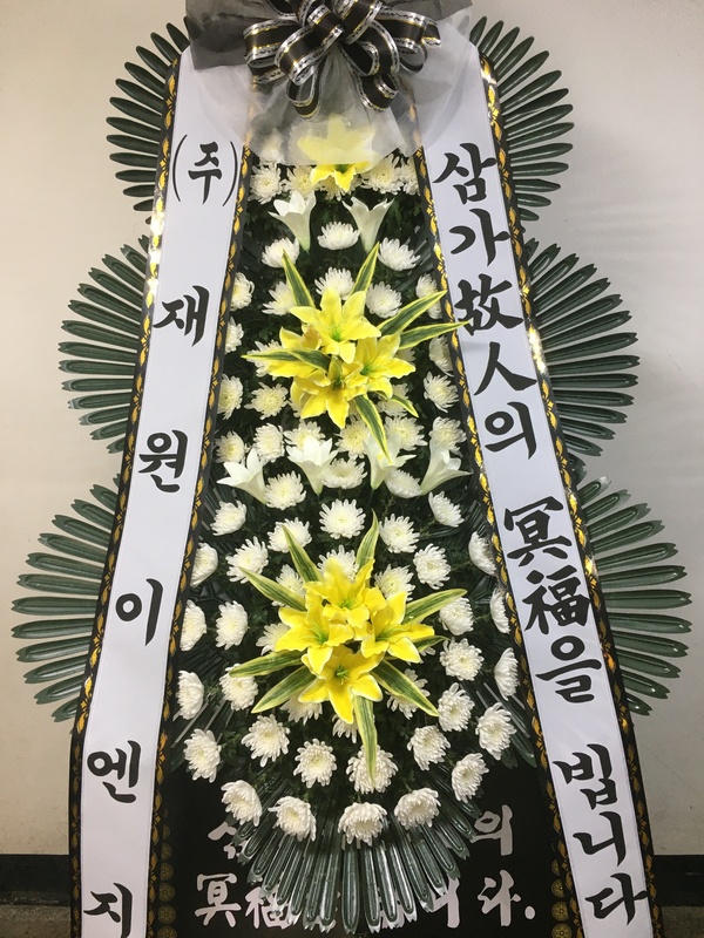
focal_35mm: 29
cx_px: 352
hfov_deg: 48.2
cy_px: 469
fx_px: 786
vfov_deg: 61.7
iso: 32
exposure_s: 1/30
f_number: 2.2
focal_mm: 4.15
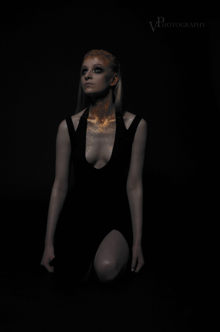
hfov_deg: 35.4
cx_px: 110
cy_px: 166
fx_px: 345
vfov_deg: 51.3
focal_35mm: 38
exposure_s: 1/160
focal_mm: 25
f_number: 7.1
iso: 200
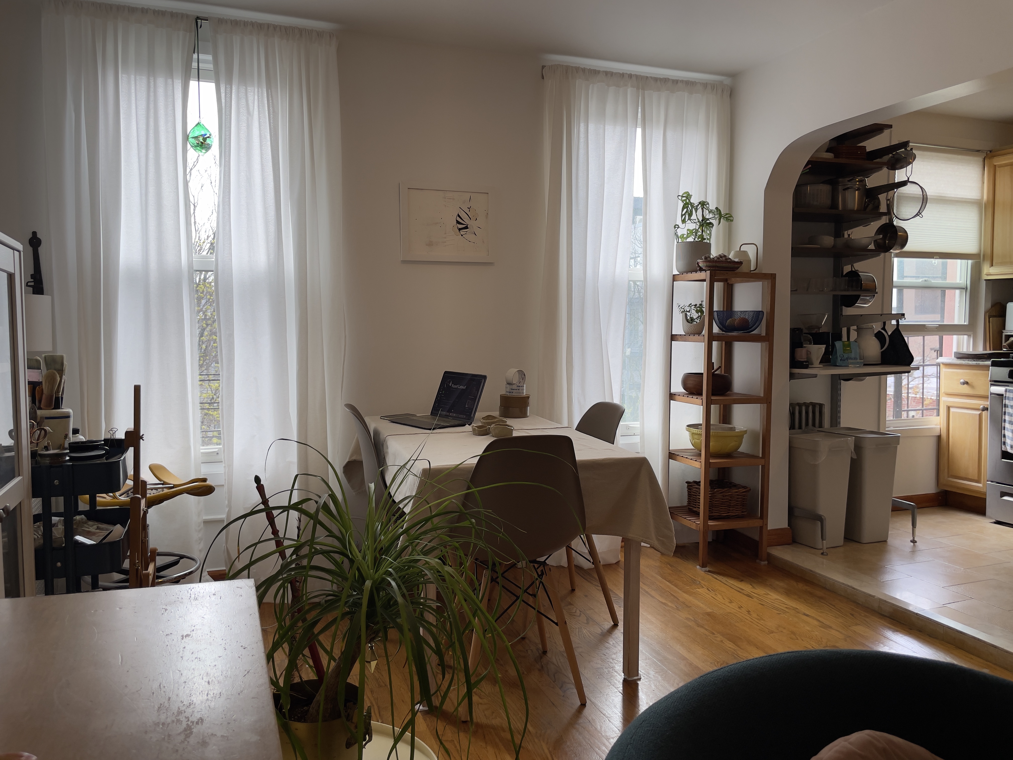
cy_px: 380
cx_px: 506
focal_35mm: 26
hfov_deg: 67.3
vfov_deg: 53.1
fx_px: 761
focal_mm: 4.2
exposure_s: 1/185
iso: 32
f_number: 1.6
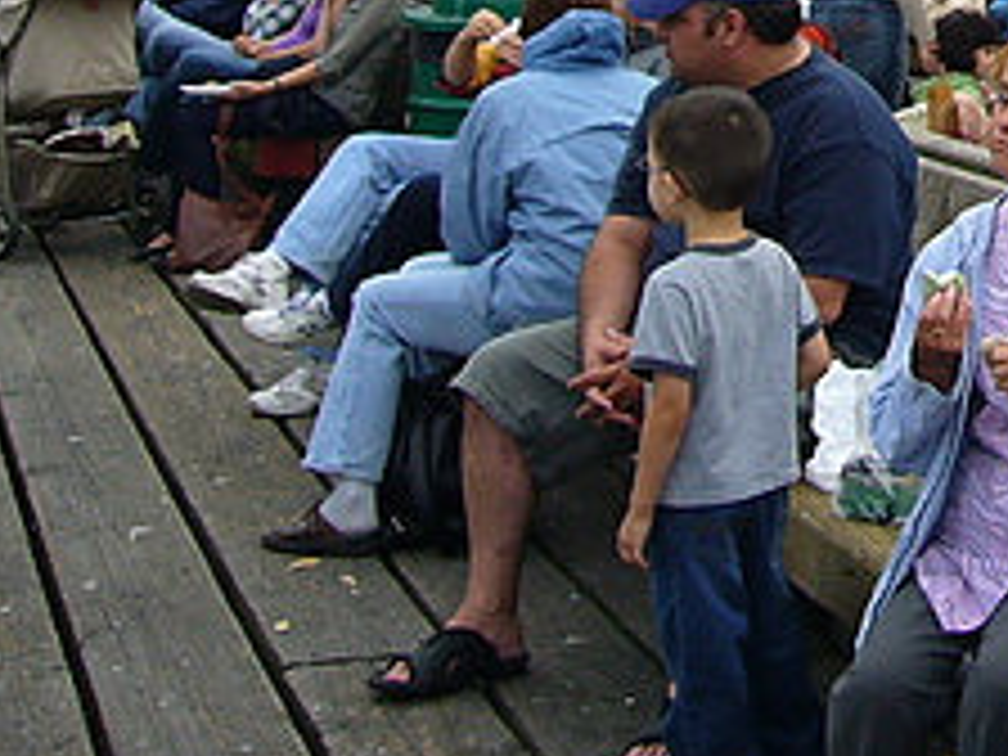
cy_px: -189
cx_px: 1305
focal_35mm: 91
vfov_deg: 15.5
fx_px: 2650
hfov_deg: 19.8
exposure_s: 1/200
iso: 80
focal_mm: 4.6
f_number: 5.6
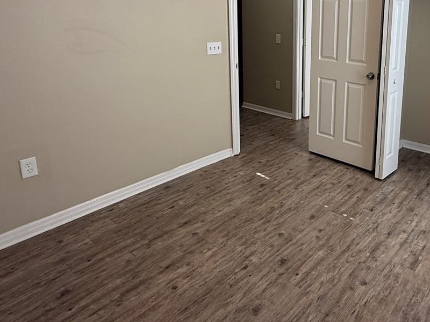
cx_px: 325
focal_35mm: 28
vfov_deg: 47.9
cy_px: 82
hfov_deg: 59.9
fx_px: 348
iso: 125
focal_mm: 2.22
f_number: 2.2
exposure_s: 1/99
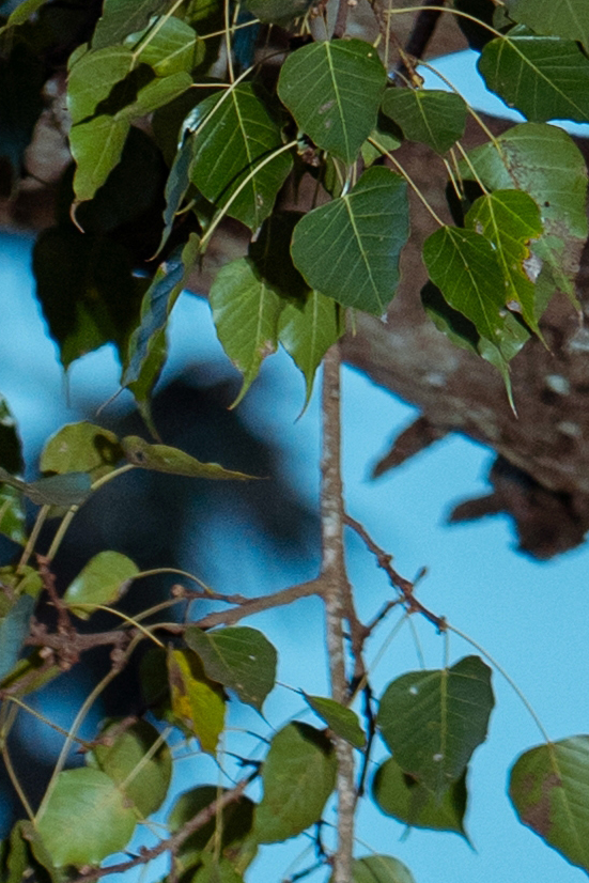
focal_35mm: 622
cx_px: -1136
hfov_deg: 2.2
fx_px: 15257
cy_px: 3050
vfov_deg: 3.2
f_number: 1.8
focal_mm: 85
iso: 200
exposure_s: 1/125
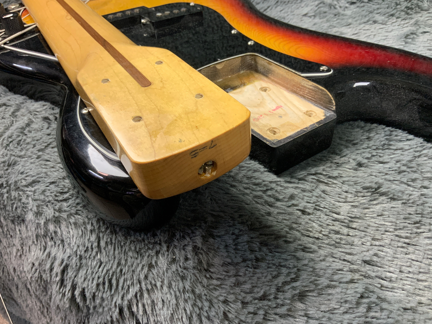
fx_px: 362
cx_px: 216
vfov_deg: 48.2
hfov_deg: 61.7
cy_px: 162
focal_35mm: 29
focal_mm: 3
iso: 80
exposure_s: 1/60
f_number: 1.8
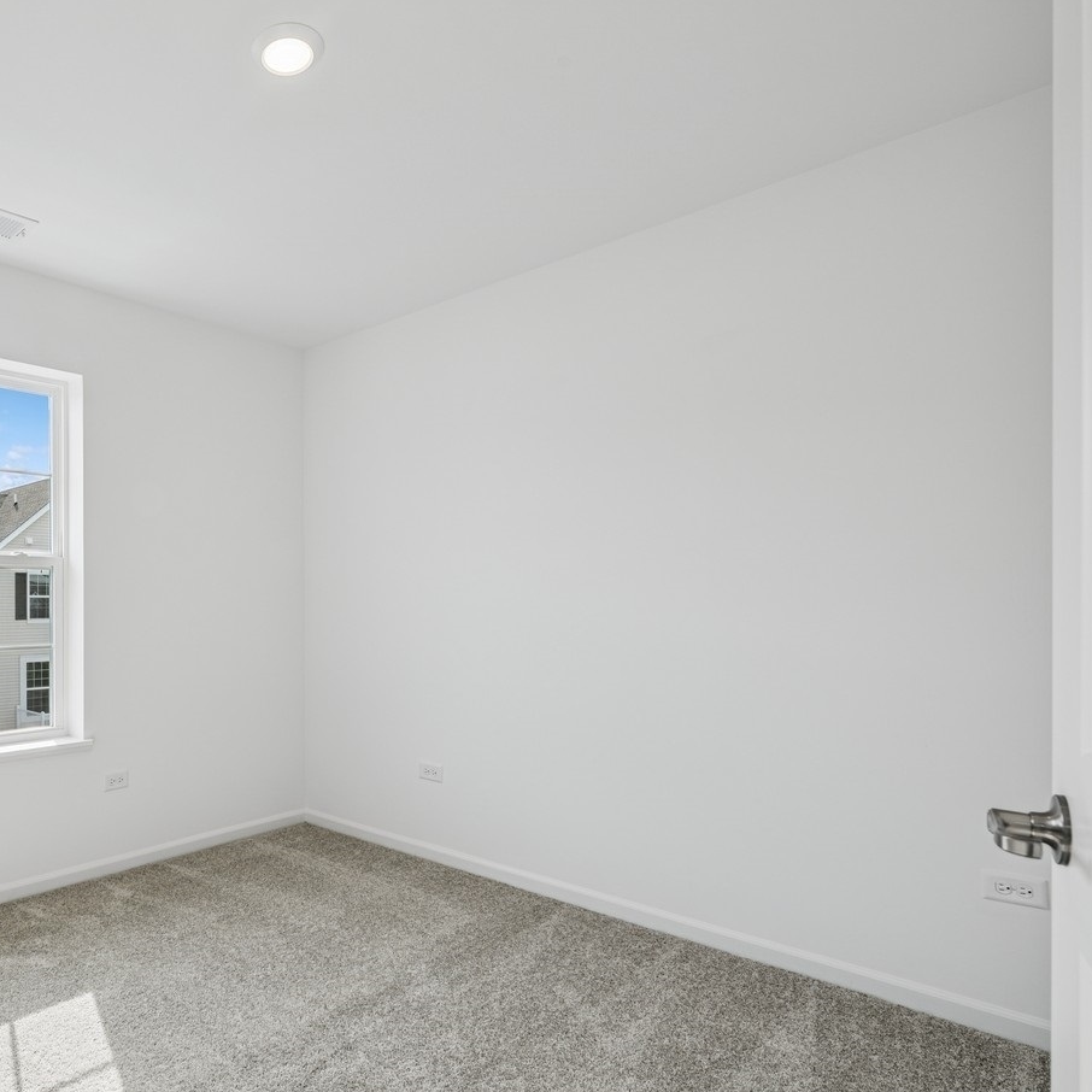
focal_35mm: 21
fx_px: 749
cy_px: 599
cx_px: 231
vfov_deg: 72.0
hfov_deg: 66.1
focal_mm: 14
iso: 200
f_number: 9.5
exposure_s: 1/60
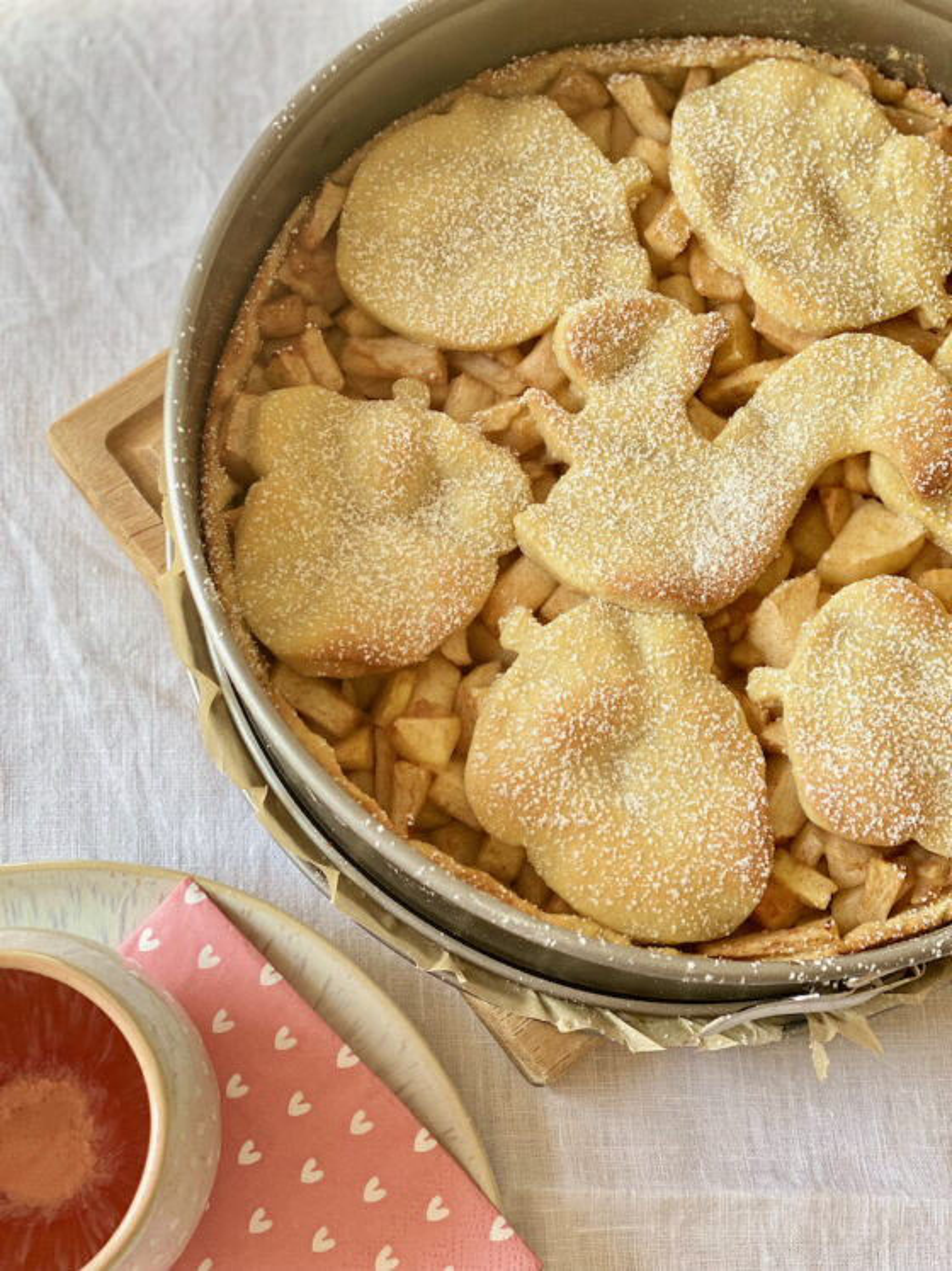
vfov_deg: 36.8
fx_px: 1907
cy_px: 636
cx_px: 476
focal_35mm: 52
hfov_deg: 28.0
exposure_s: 1/122
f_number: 2
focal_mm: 6
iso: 40
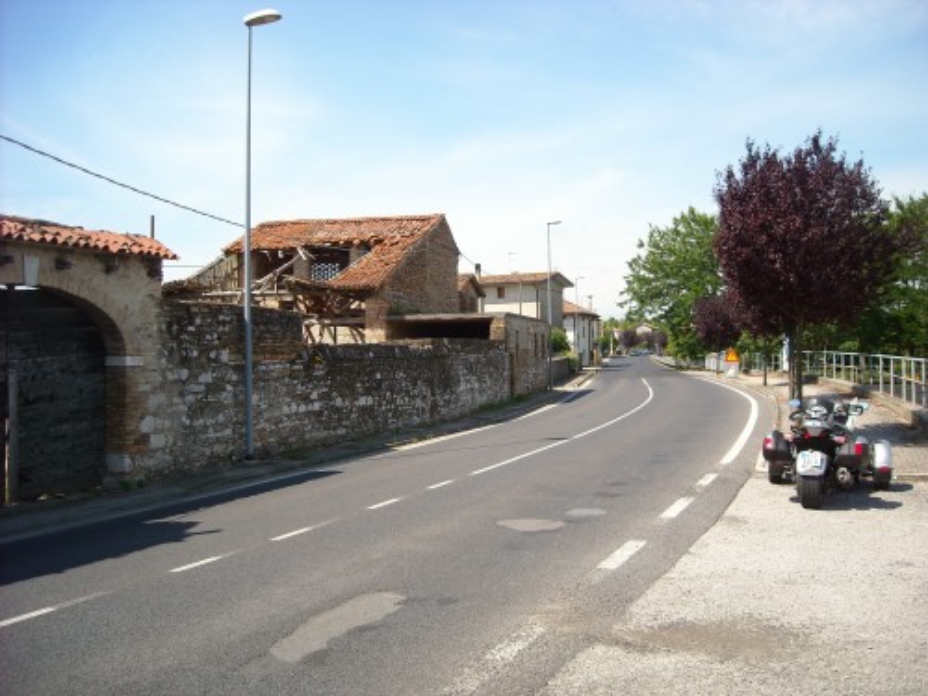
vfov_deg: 40.7
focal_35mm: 35
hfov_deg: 52.6
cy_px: 348
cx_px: 464
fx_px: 938
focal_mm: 5.7
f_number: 2.8
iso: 64
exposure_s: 1/738
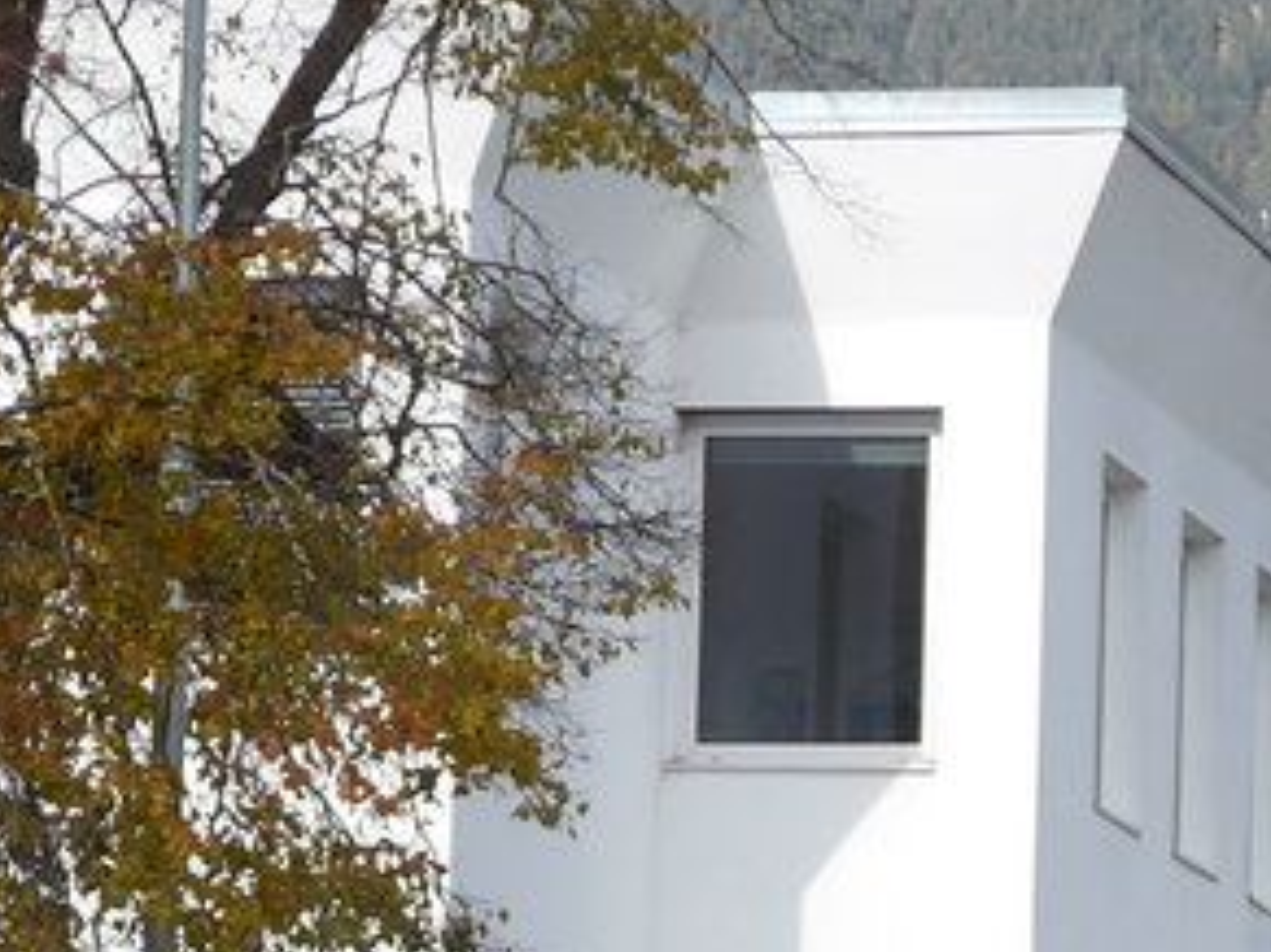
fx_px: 14681
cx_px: 572
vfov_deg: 3.7
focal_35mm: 400
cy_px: 1878
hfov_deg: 5.0
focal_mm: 19.2
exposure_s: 1/320
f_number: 4.7
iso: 80
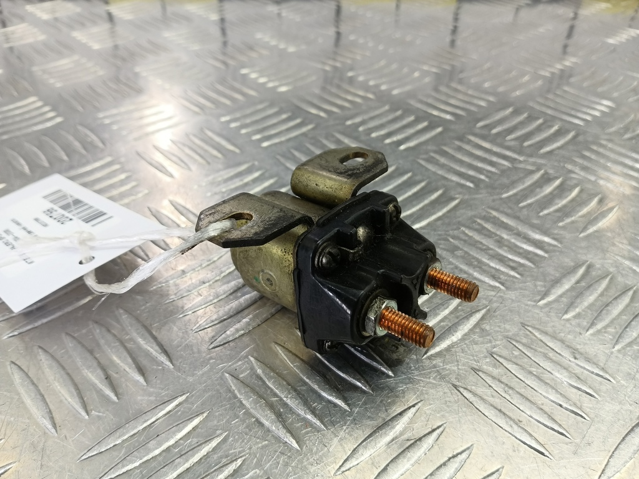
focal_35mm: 23
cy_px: 240
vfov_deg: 58.9
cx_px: 320
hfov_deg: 73.9
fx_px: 425
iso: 133
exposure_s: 1/50
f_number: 1.6
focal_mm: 4.11
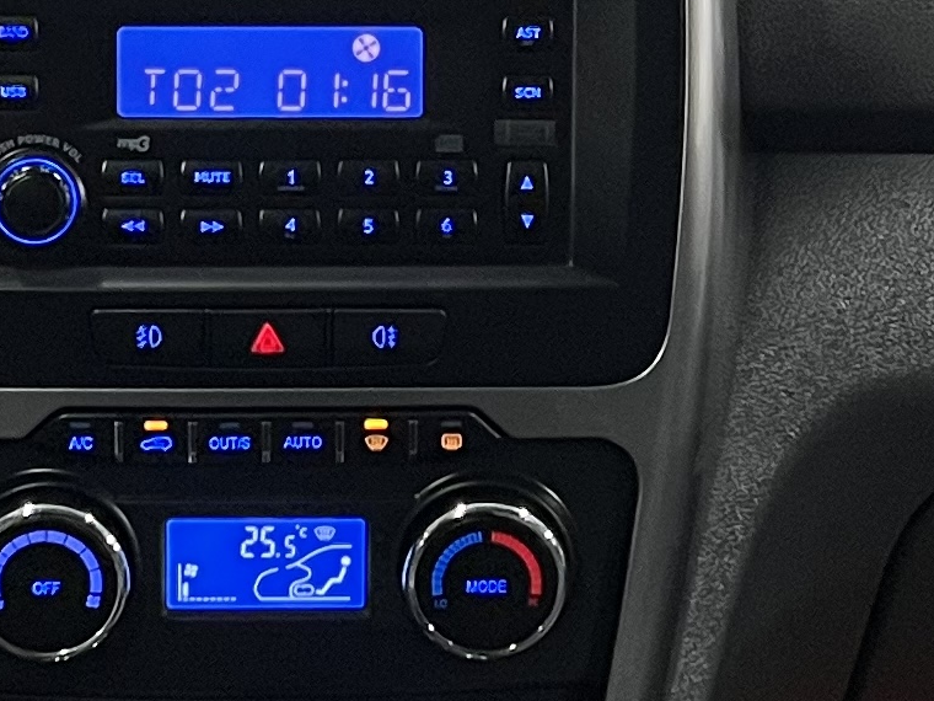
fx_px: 3723
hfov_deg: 14.3
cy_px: 128
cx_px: 322
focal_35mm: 138
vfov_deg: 10.7
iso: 160
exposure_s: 1/50
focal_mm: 5.7
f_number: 1.5
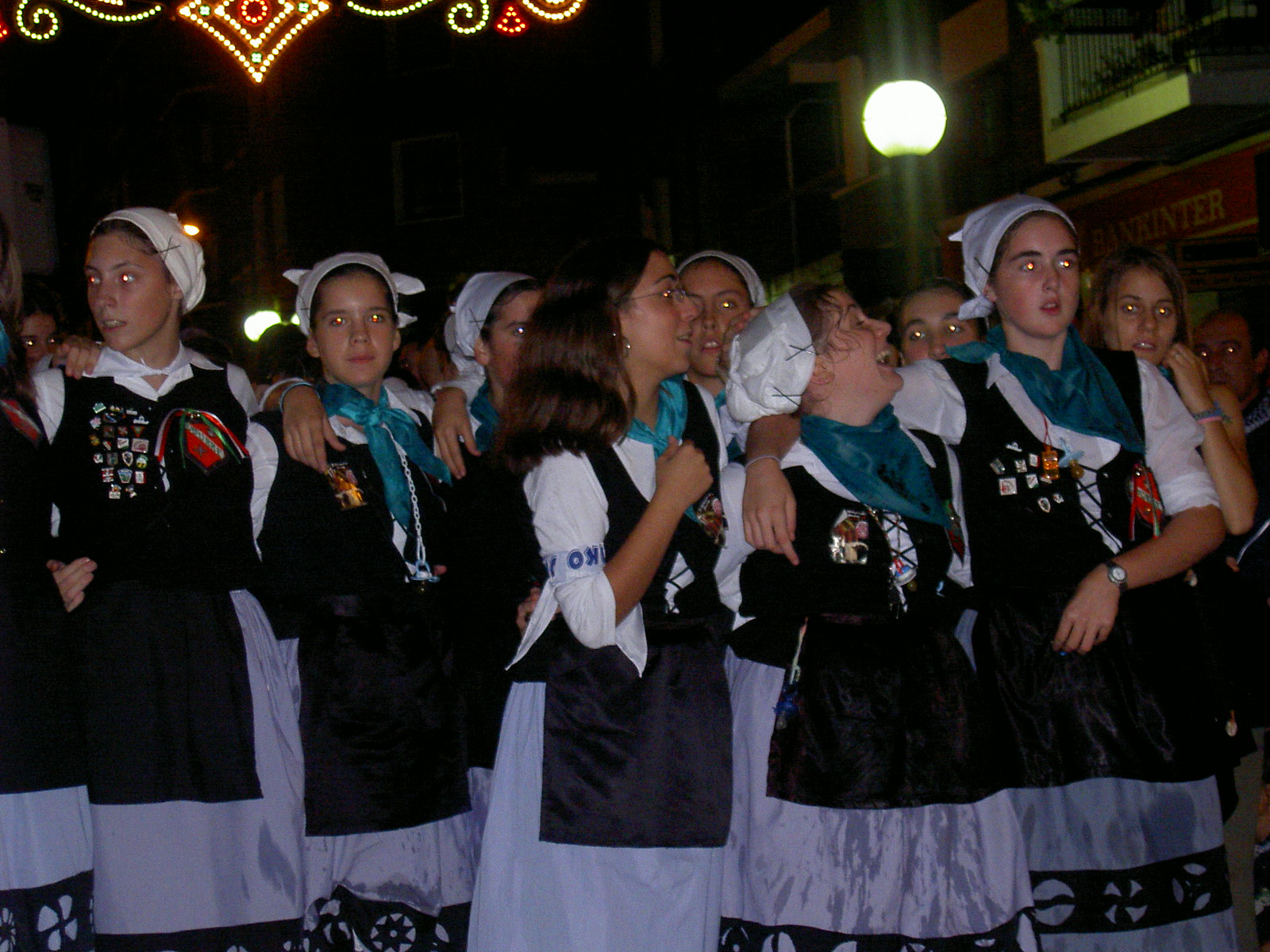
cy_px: 476
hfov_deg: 23.3
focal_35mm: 84
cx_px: 635
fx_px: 3082
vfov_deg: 17.6
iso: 100
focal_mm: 17.4
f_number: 4.1
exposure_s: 1/78.1
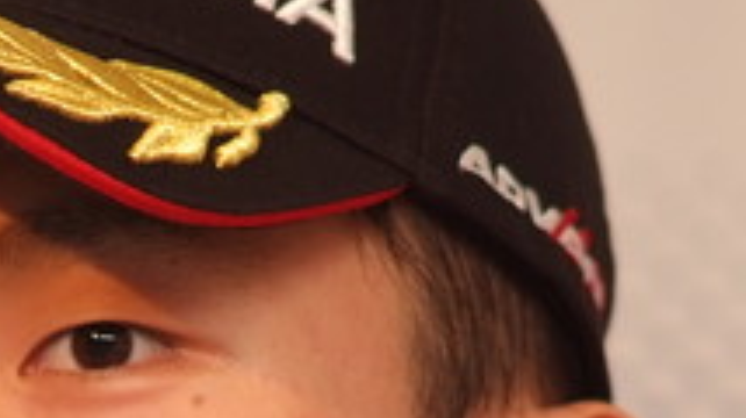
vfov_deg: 1.3
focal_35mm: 952
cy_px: 655
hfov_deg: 2.3
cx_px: -146
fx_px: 18817
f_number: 2.8
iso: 400
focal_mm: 180
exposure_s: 1/125
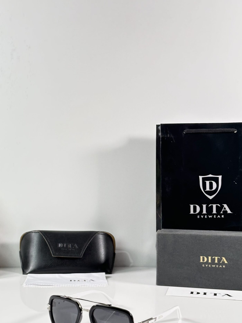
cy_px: 193
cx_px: 97
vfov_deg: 29.3
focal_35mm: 66
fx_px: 615
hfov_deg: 22.2
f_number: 1.78
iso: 50
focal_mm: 6.86
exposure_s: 1/50
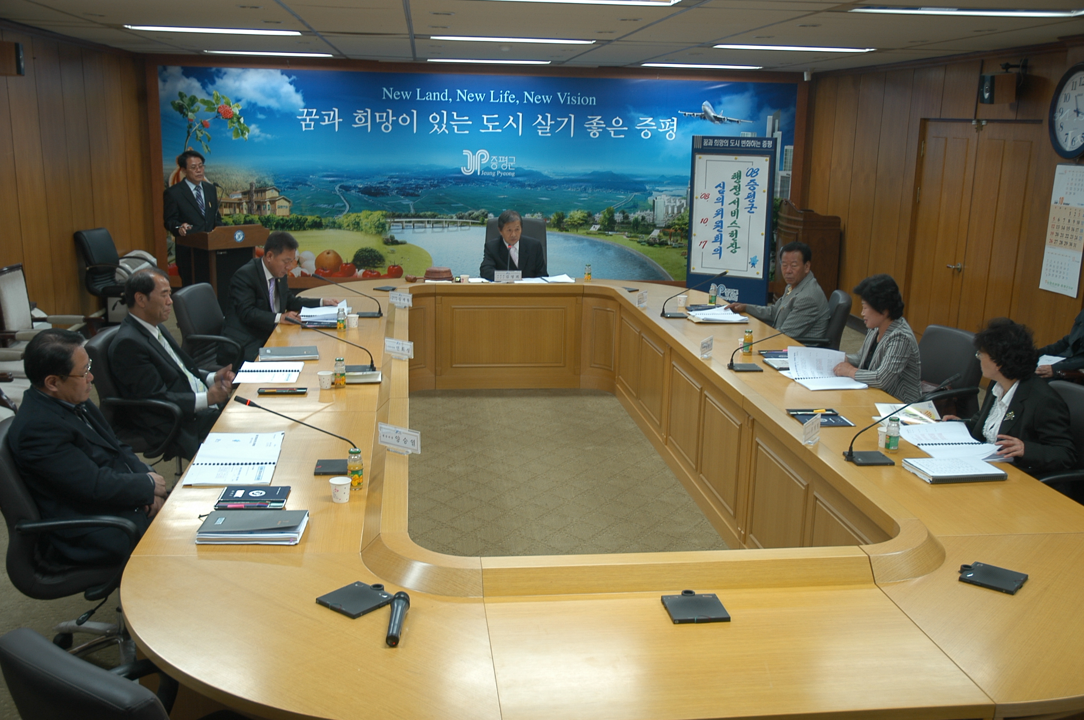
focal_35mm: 38
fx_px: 1128
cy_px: 360
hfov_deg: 51.3
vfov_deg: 35.4
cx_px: 542
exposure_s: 1/15
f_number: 3.8
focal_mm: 25
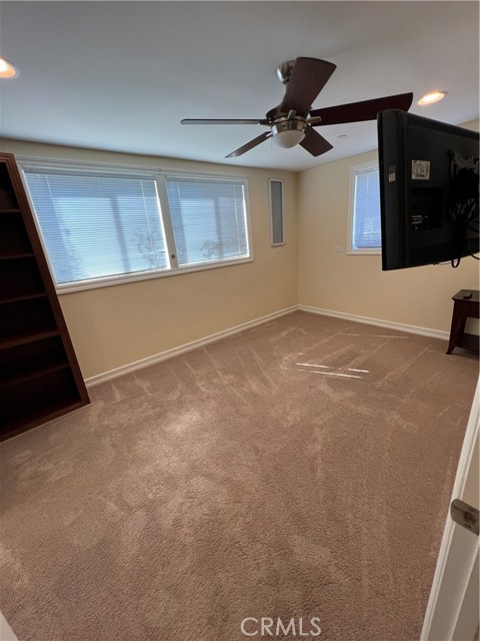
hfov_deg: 89.9
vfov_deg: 106.2
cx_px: 240
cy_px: 320
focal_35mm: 13
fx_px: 240
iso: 80
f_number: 1.8
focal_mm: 1.57
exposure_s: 1/120
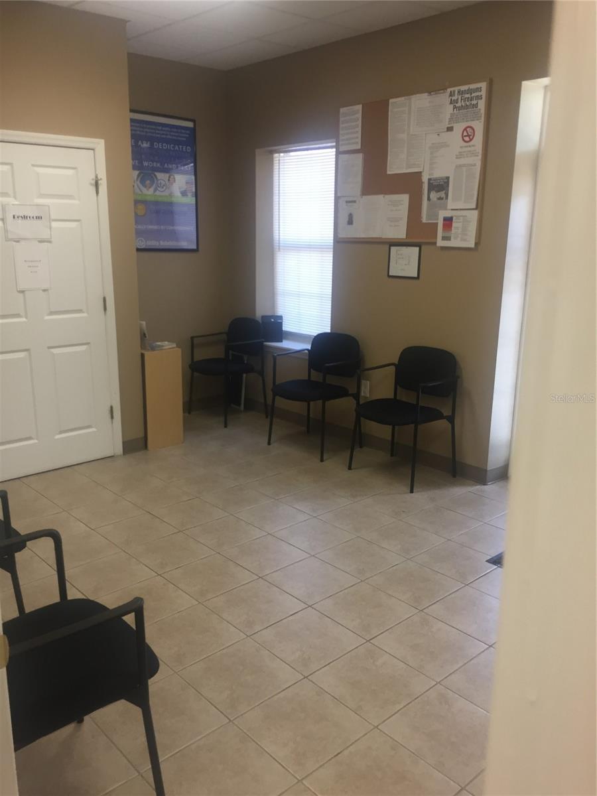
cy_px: 398
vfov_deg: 61.7
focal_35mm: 29
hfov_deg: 48.2
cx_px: 298
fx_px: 667
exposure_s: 1/30
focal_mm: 4.15
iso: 32
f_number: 2.2
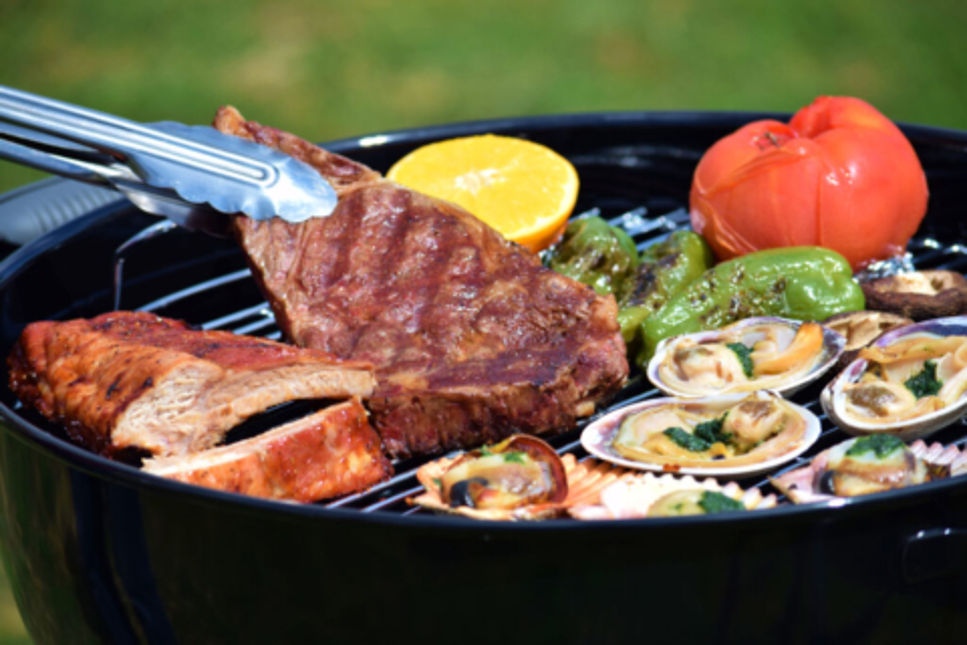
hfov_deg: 10.5
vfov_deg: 7.0
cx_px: 484
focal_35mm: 195
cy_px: 322
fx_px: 5238
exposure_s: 1/640
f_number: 5.6
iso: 100
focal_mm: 130
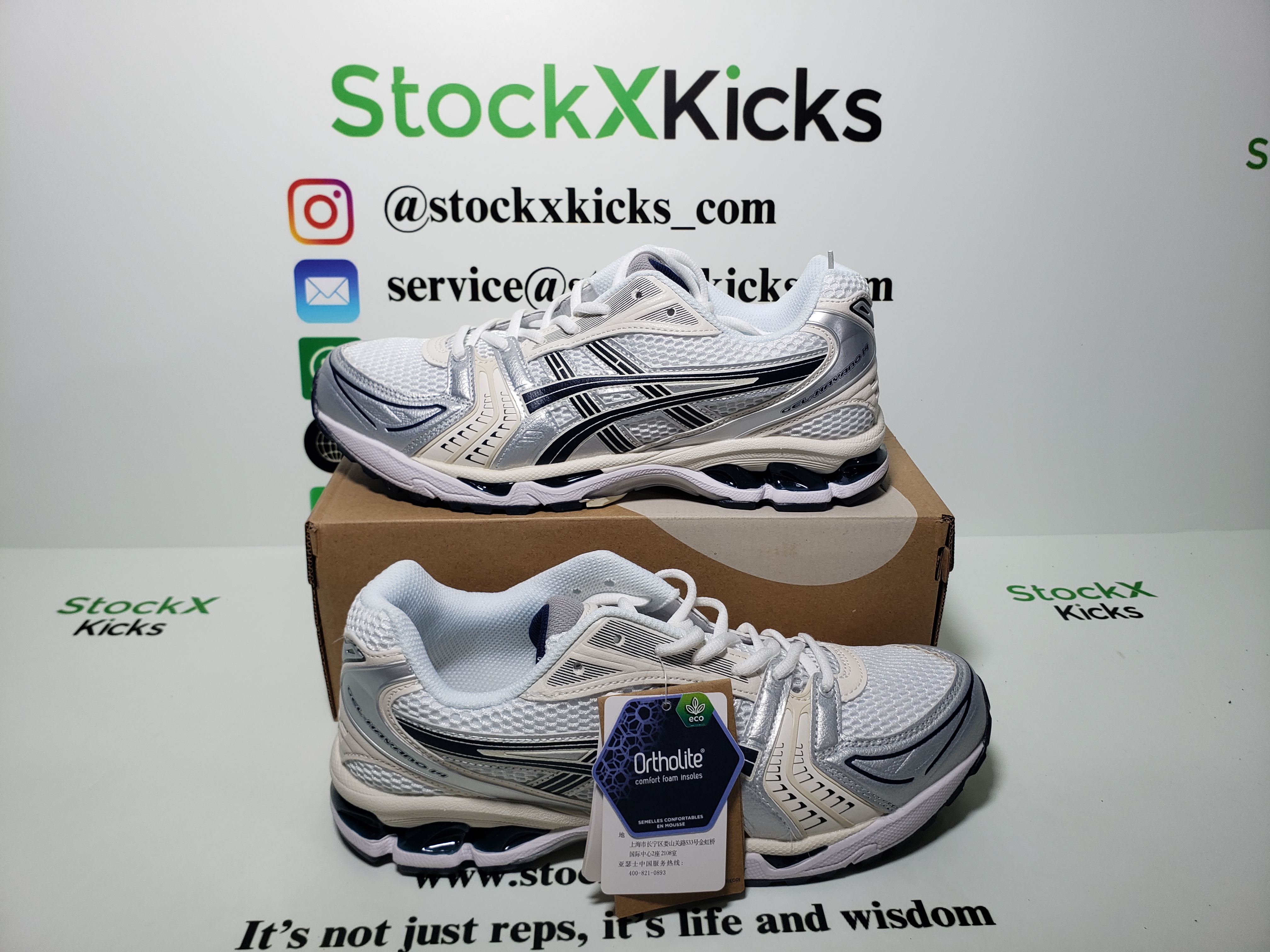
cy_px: 476
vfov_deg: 53.1
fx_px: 954
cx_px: 635
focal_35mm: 26
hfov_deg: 67.3
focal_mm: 4.3
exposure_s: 1/207
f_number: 2.4
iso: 50
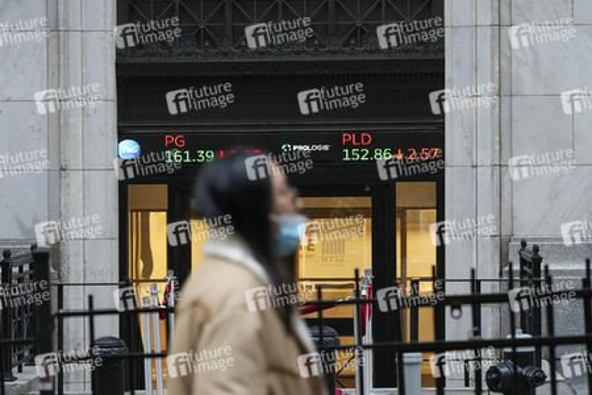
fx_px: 2351
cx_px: 296
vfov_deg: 9.6
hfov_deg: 14.3
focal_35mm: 143
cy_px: 198
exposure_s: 1/200
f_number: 6.3
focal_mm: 143
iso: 4000
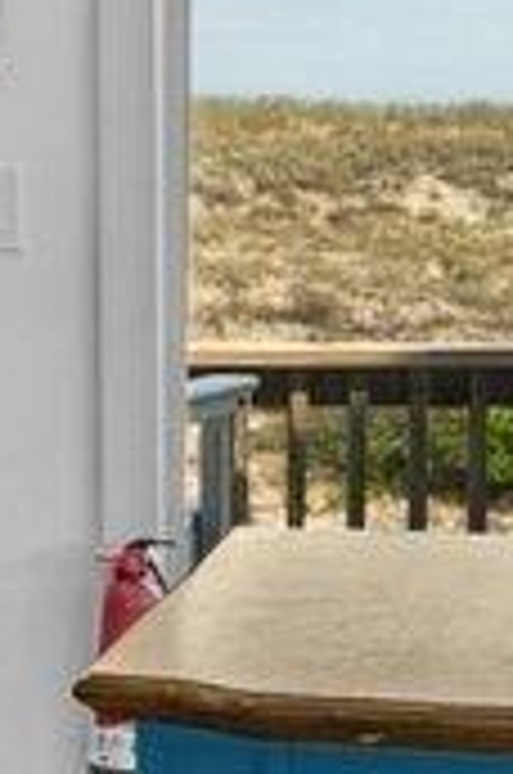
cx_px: -702
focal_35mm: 167
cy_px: 137
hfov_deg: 7.6
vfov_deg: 12.3
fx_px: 3584
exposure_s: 1/8
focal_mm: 14
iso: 100
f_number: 8
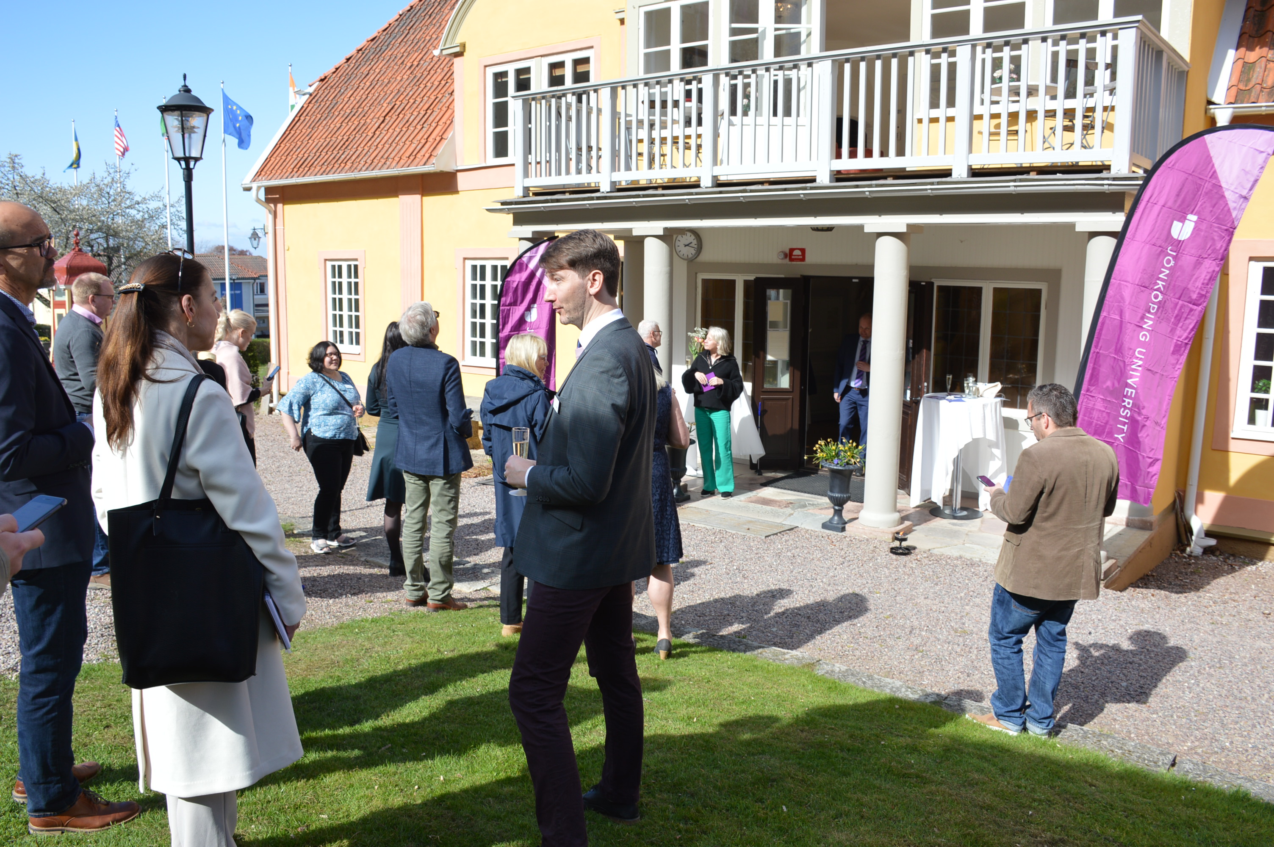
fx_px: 955
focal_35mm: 27
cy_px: 424
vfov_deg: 47.8
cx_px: 637
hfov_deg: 67.4
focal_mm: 18
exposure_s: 1/200
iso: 100
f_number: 7.1
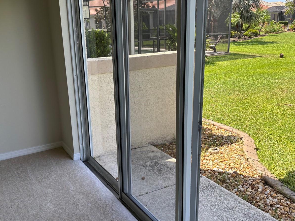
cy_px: 112
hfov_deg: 52.5
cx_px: 127
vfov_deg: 40.7
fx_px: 298
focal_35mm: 35
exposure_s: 1/441
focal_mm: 5.96
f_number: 1.6
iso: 50
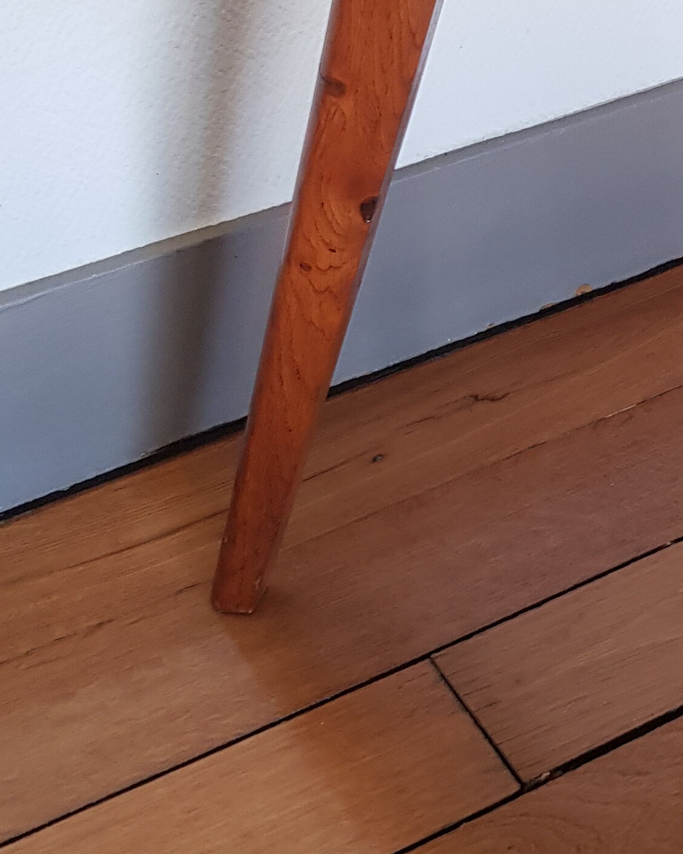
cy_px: 258
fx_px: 1845
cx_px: 744
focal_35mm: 73
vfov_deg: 25.9
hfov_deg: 20.1
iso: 160
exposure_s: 1/50
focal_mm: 4.2
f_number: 1.7
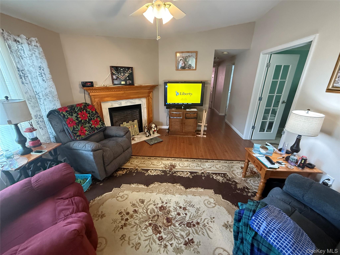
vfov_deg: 85.7
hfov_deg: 102.1
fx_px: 138
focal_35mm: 14
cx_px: 170
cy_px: 128
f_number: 2.2
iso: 640
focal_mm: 2.22
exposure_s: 1/60
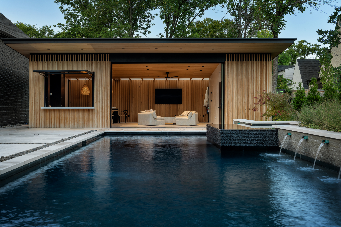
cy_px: 114
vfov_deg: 35.1
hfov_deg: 50.7
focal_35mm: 38
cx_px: 170
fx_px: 360
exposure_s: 1/10
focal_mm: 38
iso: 31
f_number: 9
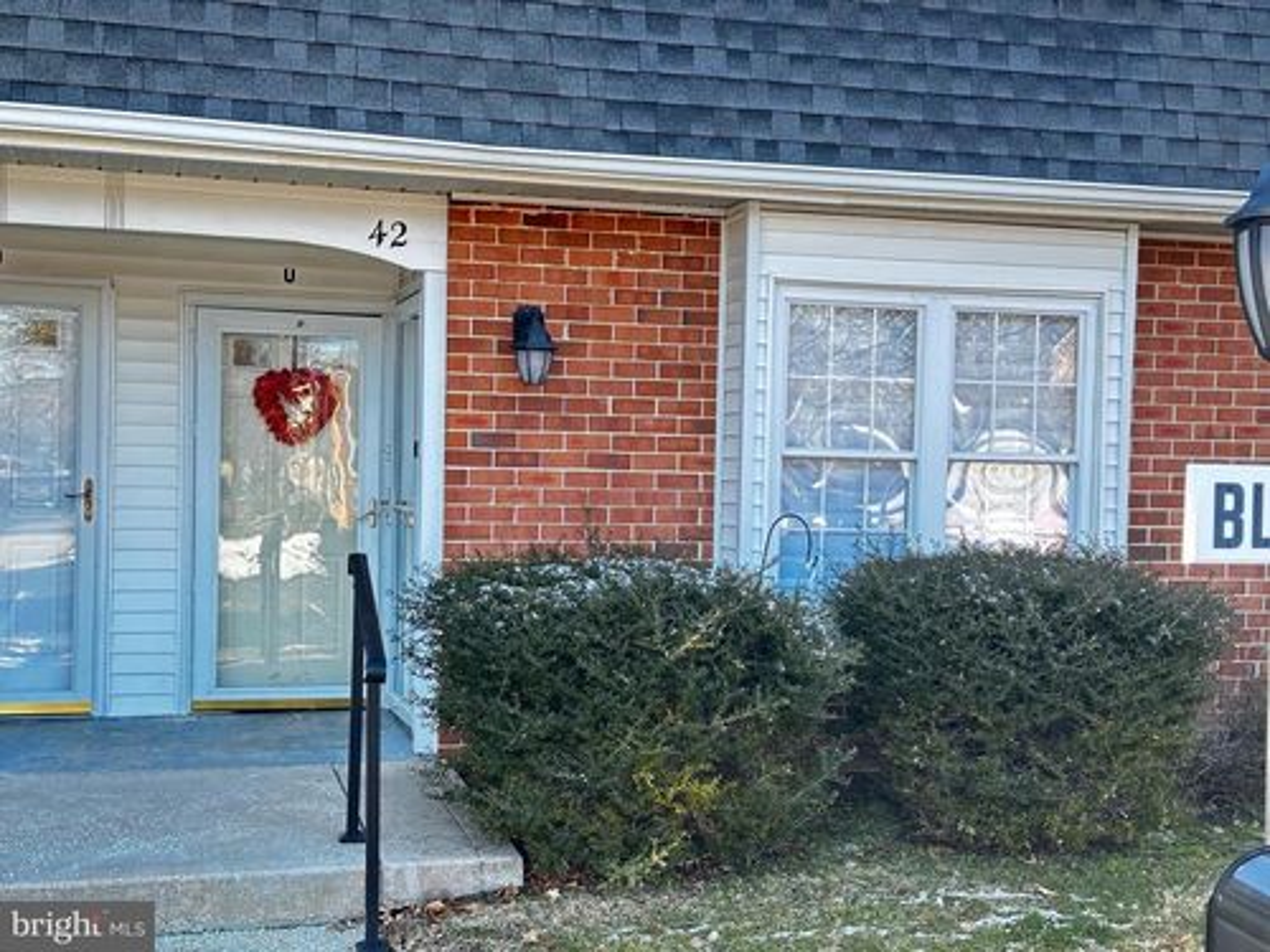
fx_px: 1761
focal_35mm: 48
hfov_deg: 39.7
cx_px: 635
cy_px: 476
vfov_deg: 30.3
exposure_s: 1/121
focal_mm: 6.86
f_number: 1.78
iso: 64
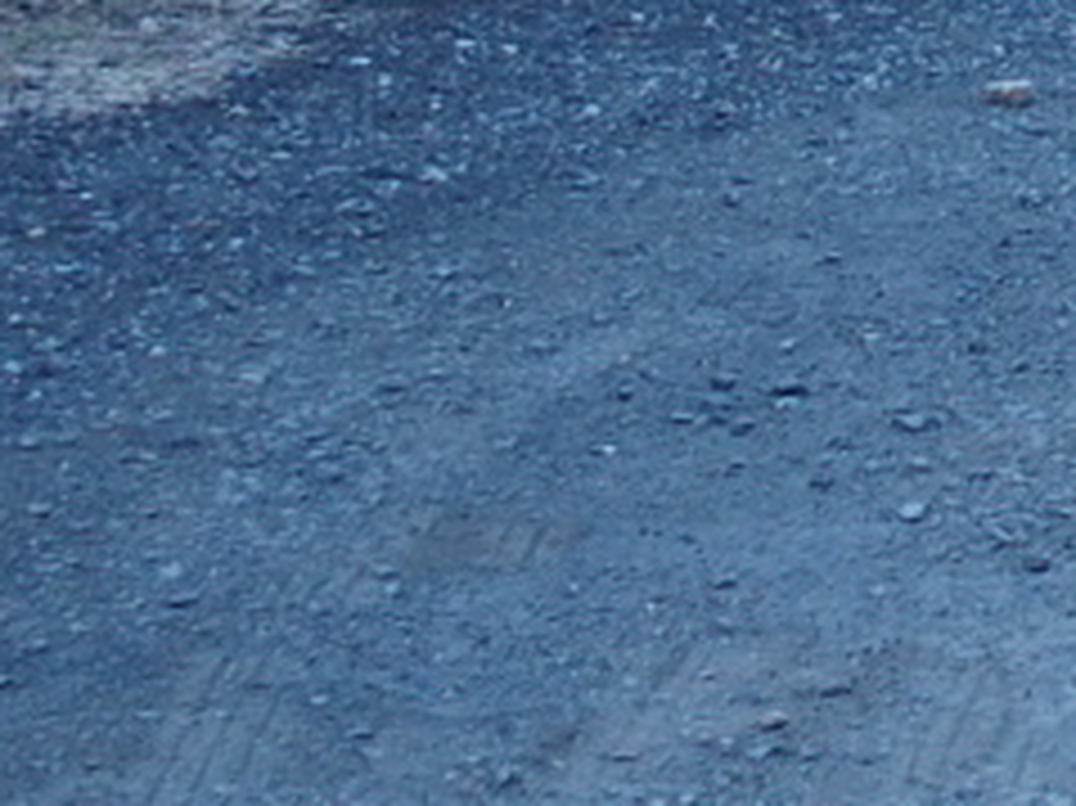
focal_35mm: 169
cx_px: 2346
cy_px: -1184
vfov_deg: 8.0
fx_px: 5251
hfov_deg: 10.5
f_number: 2.8
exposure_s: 1/80
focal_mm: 6
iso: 100
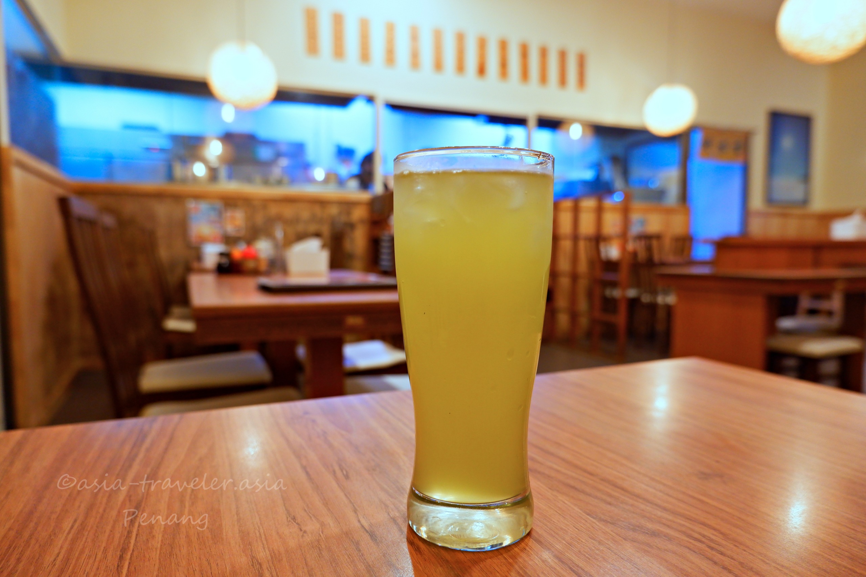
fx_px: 553
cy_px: 288
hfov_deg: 76.1
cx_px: 433
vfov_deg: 55.1
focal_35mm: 23
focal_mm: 15
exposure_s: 1/34
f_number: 3.5
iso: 1000
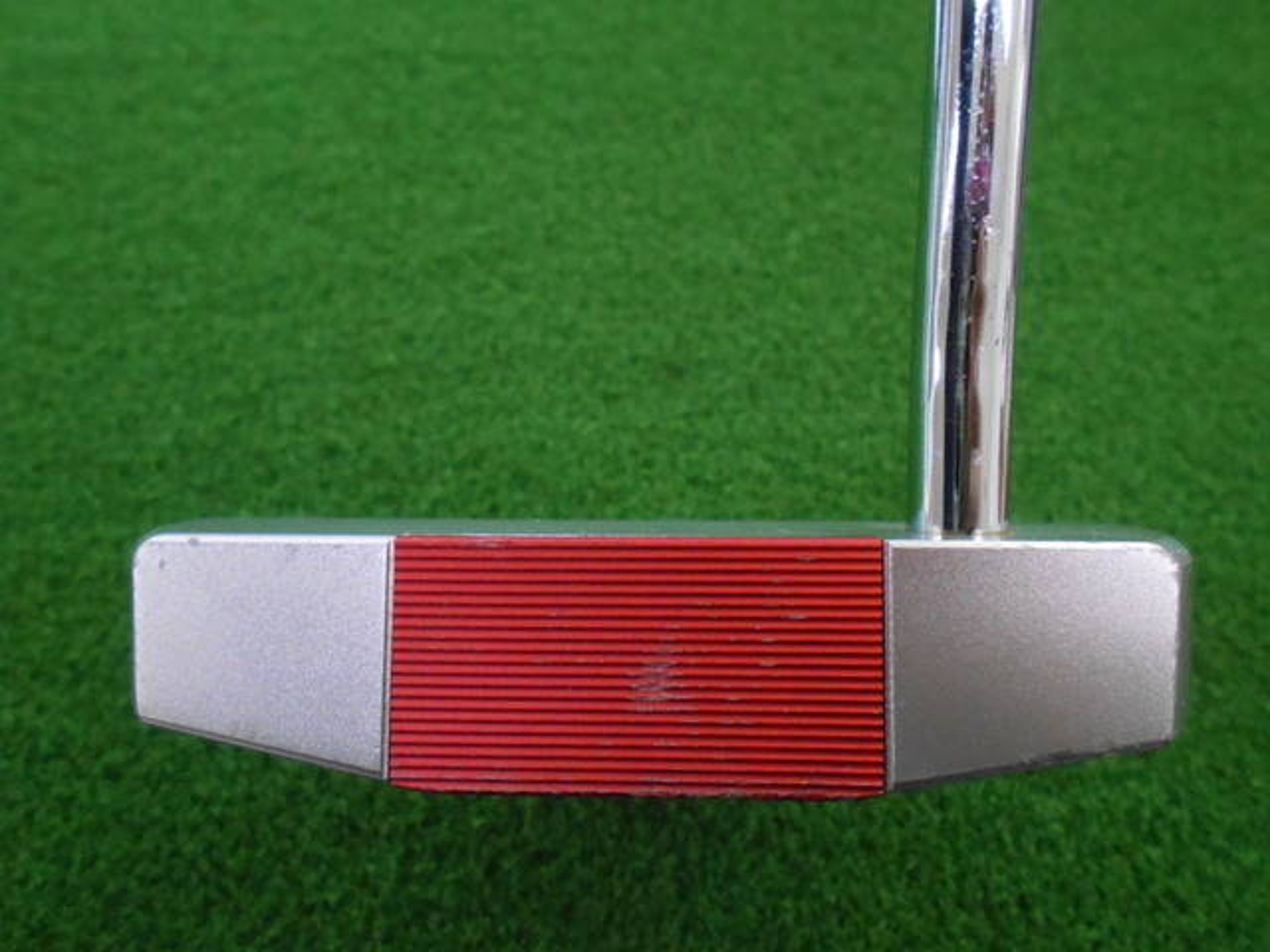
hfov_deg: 67.3
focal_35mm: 26
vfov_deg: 53.1
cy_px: 476
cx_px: 635
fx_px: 954
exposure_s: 1/200
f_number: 3.2
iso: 800
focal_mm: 4.6
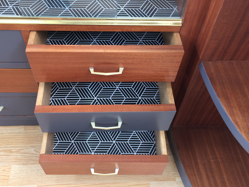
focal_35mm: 35
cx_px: 118
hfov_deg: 52.6
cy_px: 96
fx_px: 252
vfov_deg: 40.7
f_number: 2.2
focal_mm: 4.15
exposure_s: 1/33
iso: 32
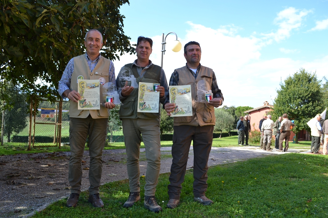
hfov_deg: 67.4
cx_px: 164
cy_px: 109
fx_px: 246
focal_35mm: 27
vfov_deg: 47.9
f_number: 5.6
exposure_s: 1/125
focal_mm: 18
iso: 100
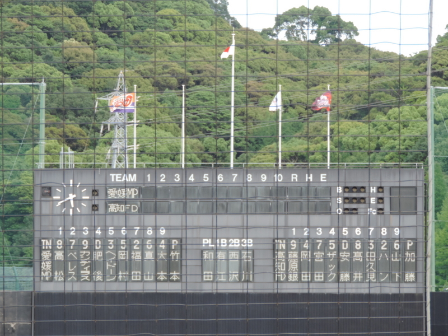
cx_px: 224
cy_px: 168
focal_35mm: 200
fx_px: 2588
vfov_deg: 7.4
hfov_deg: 9.9
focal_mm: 35.6
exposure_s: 1/125
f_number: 4.6
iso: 160
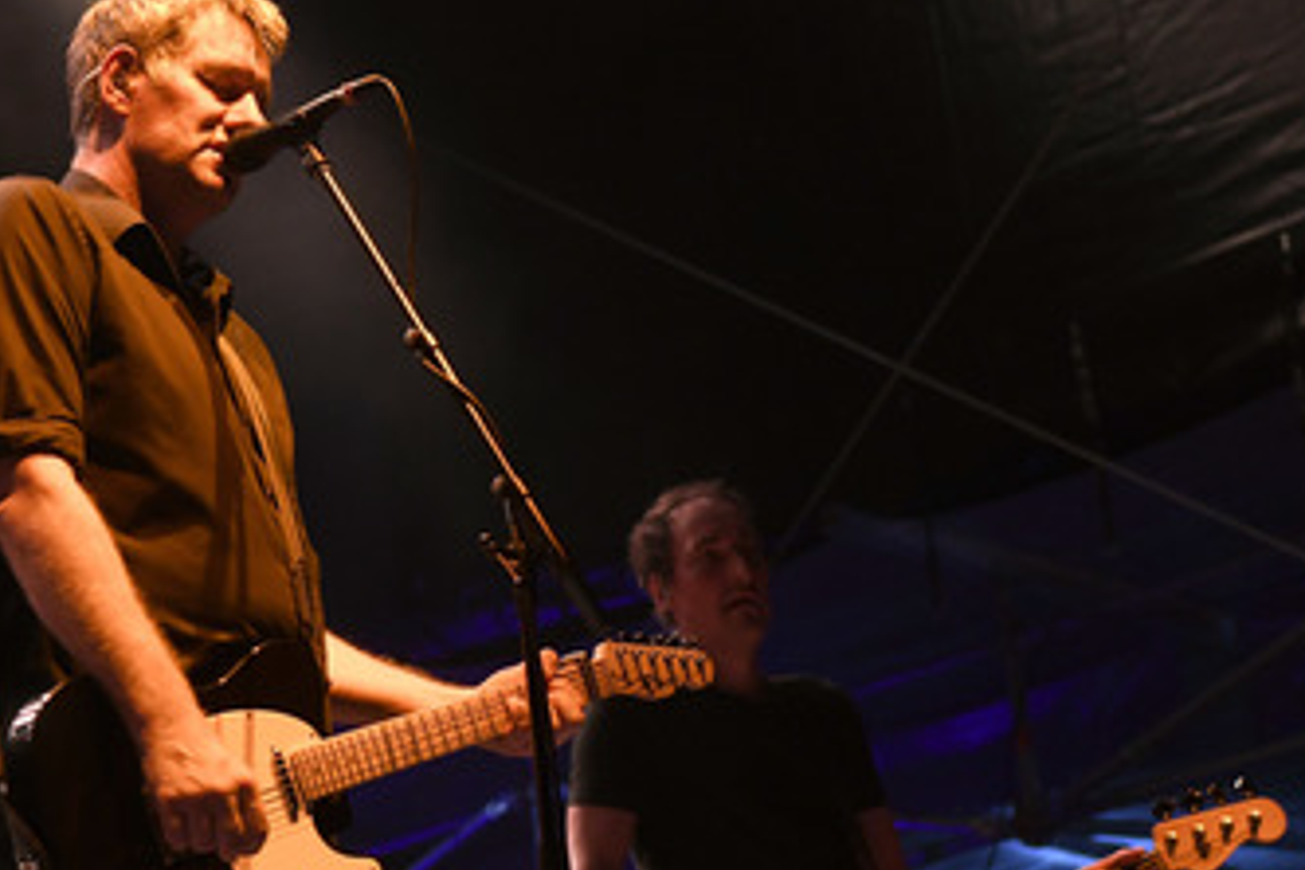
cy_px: 486
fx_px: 4023
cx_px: 555
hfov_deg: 18.4
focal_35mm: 111
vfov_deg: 12.3
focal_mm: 55
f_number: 4
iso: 1600
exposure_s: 1/160
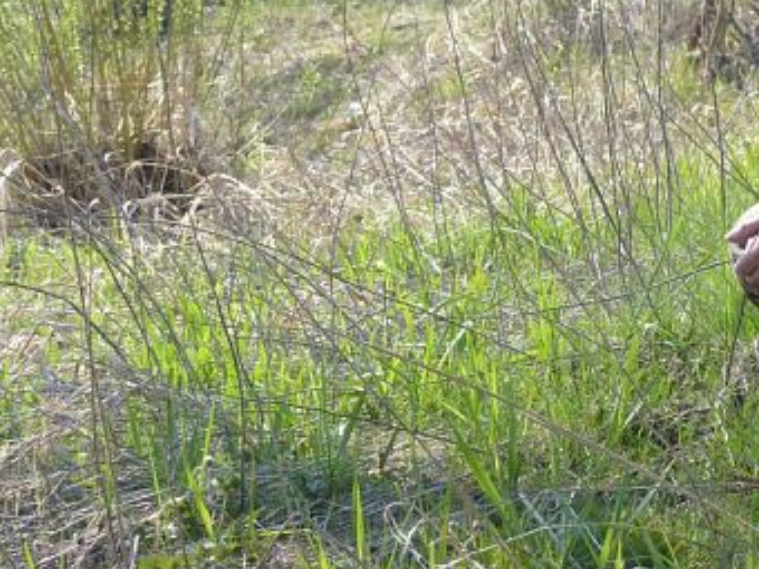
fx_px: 6117
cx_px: 612
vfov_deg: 5.3
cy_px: 102
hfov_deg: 7.1
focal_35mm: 279
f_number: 4
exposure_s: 1/400
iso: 100
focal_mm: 27.8
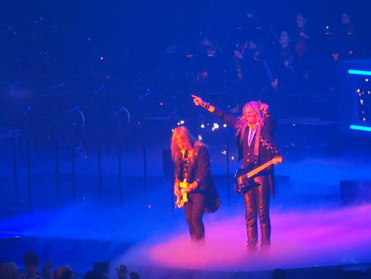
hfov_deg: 6.6
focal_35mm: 300
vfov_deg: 5.0
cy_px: 140
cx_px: 186
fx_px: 3217
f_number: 2.8
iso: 800
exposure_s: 1/80
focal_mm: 64.3
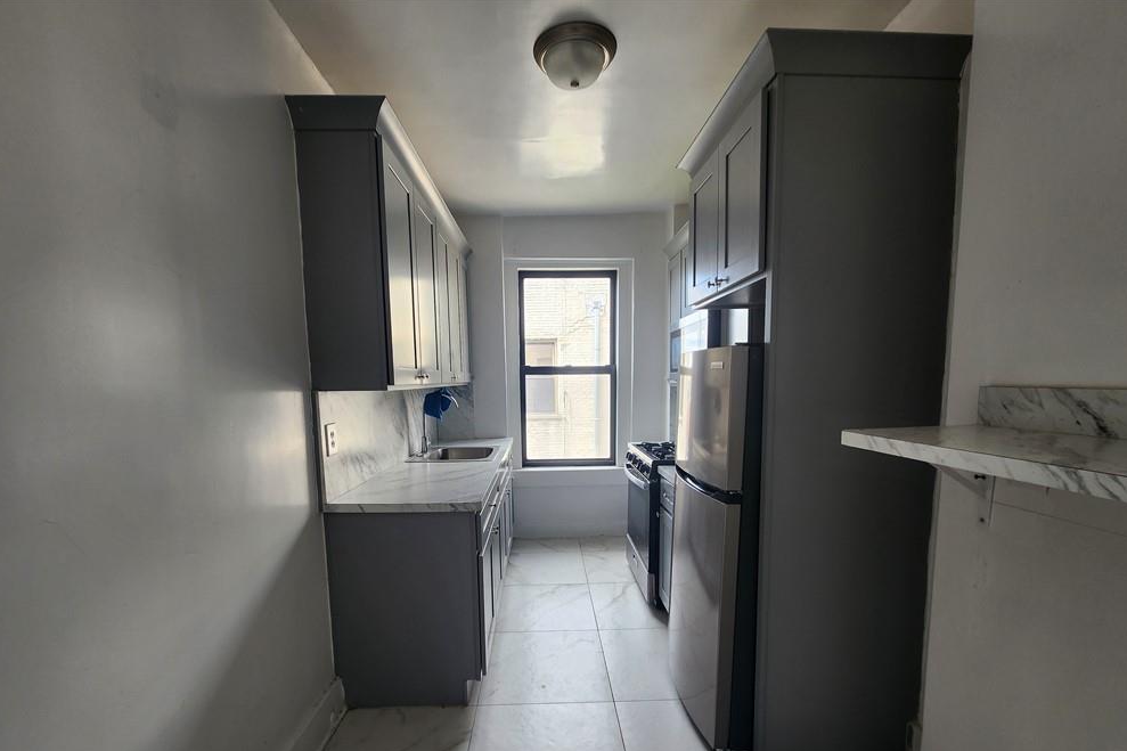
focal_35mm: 14
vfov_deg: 80.6
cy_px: 435
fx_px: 438
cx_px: 558
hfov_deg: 104.3
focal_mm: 2.2
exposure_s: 1/60
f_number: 2.2
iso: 64
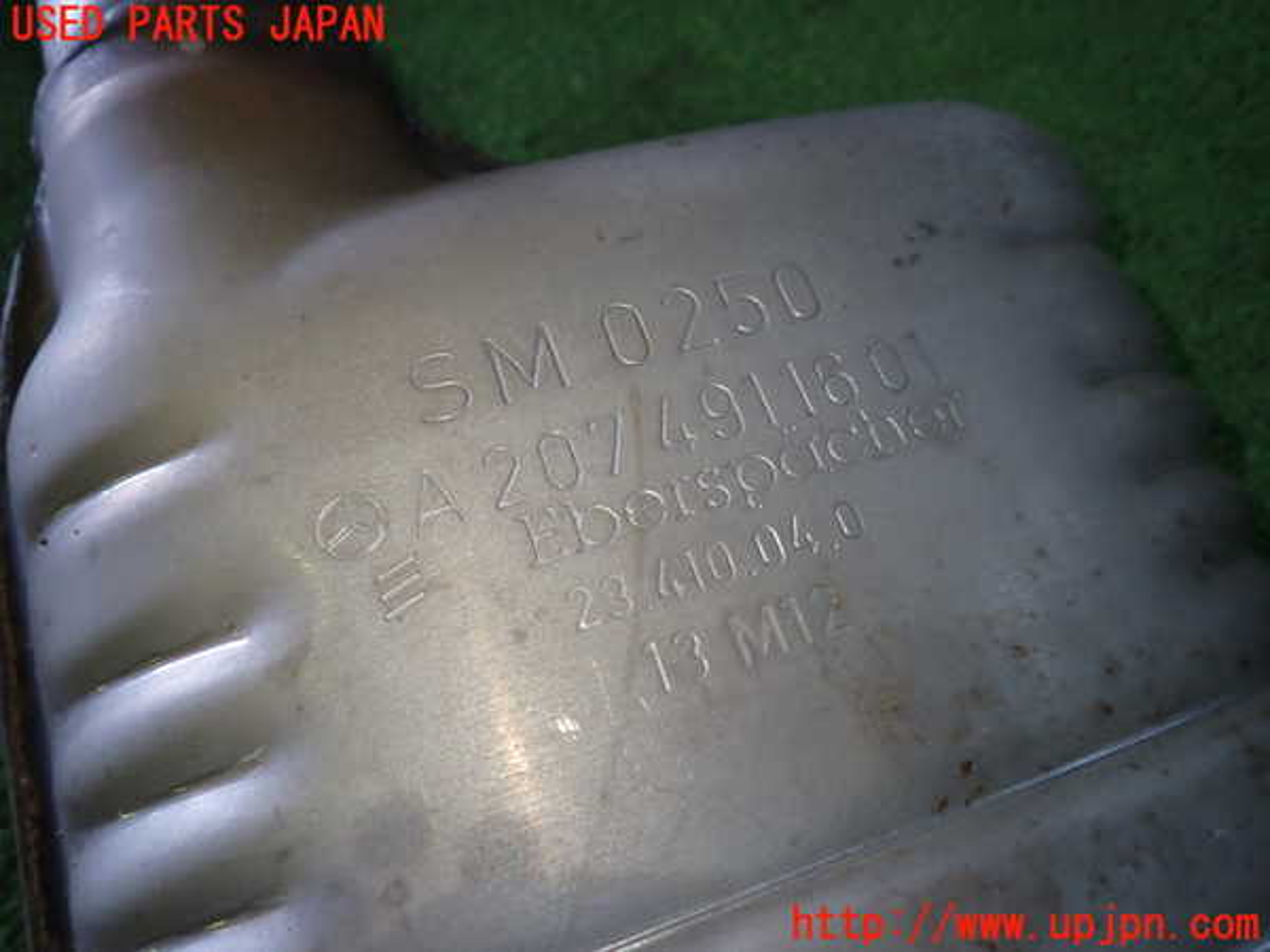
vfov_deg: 54.9
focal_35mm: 25
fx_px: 917
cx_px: 635
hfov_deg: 69.4
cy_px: 476
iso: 160
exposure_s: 1/60
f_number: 2
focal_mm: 4.5
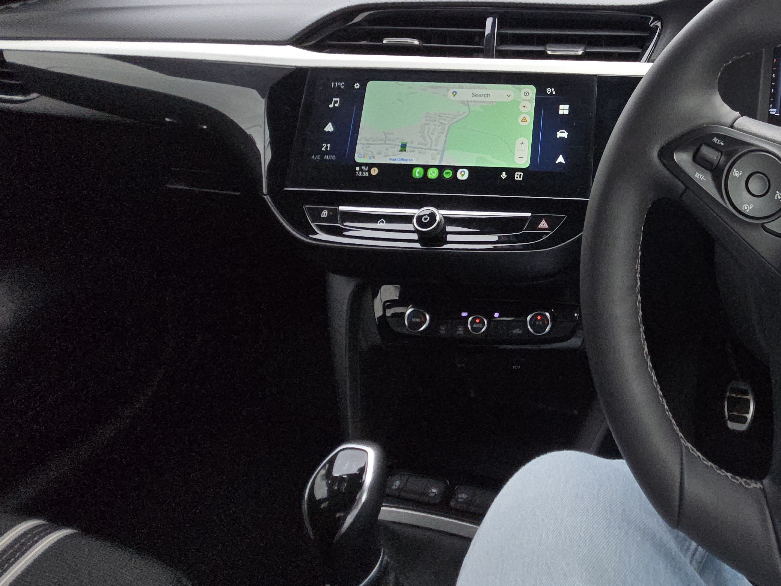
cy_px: 139
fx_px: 564
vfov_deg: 52.2
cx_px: 642
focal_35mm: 25
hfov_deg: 62.5
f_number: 2.2
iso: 50
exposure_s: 1/100
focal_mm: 1.7
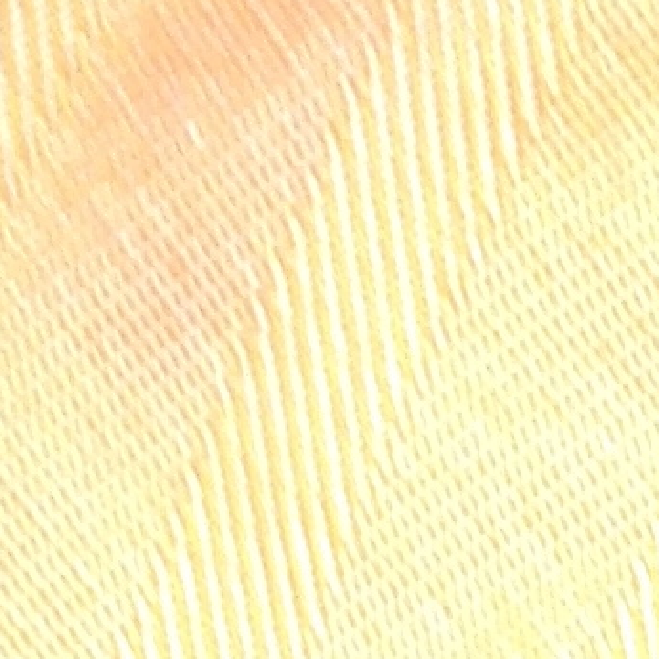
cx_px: 1990
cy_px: 2653
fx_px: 5945
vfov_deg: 5.5
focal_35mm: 276
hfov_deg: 5.9
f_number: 2.4
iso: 50
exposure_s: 1/21
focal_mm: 4.13
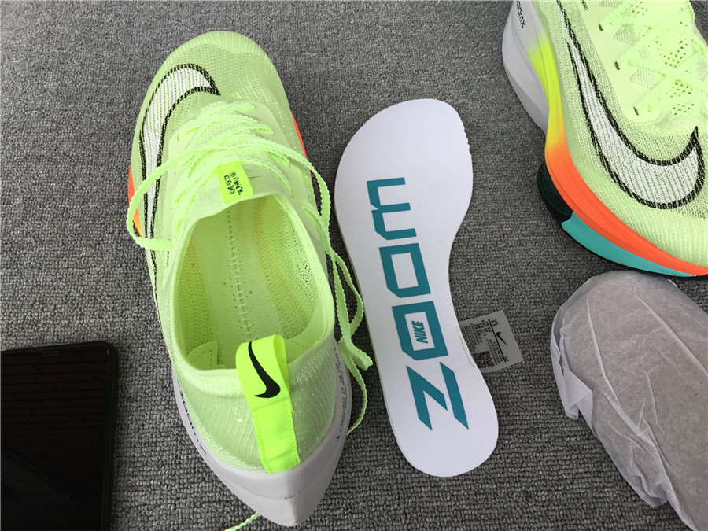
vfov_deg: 45.4
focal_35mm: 31
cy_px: 266
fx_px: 634
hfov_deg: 58.4
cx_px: 354
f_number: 2.4
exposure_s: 1/240
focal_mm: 3.3
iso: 25
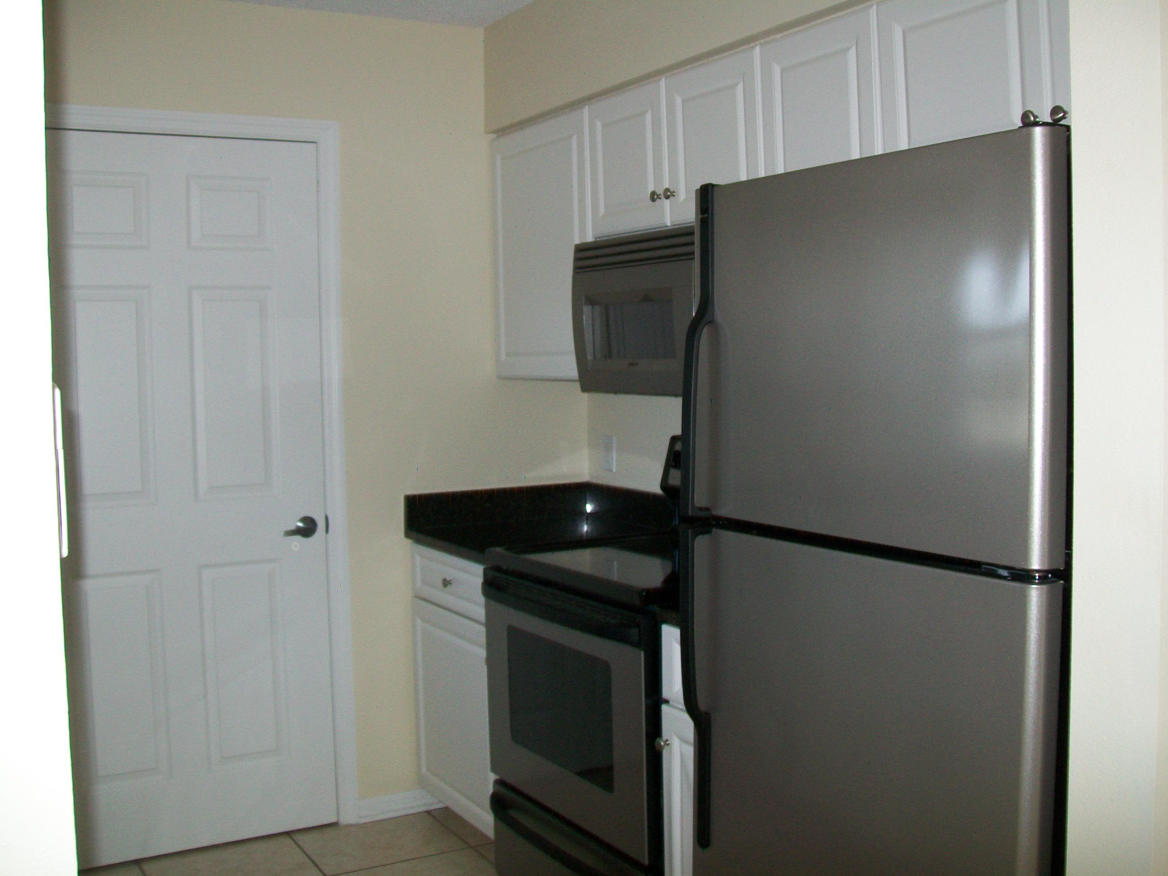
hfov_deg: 51.4
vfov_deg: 39.7
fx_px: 1215
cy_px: 438
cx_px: 584
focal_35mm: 36
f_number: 2.7
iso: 64
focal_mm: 6
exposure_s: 1/60
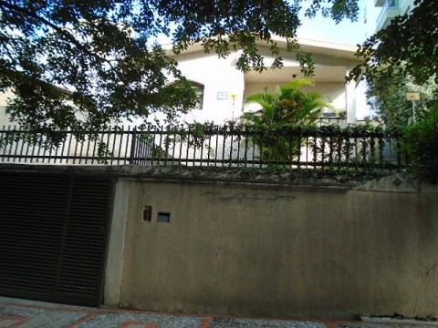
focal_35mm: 26
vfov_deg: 53.1
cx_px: 219
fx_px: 329
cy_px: 164
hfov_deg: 67.3
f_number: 3.2
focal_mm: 4.6
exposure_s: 1/125
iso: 100
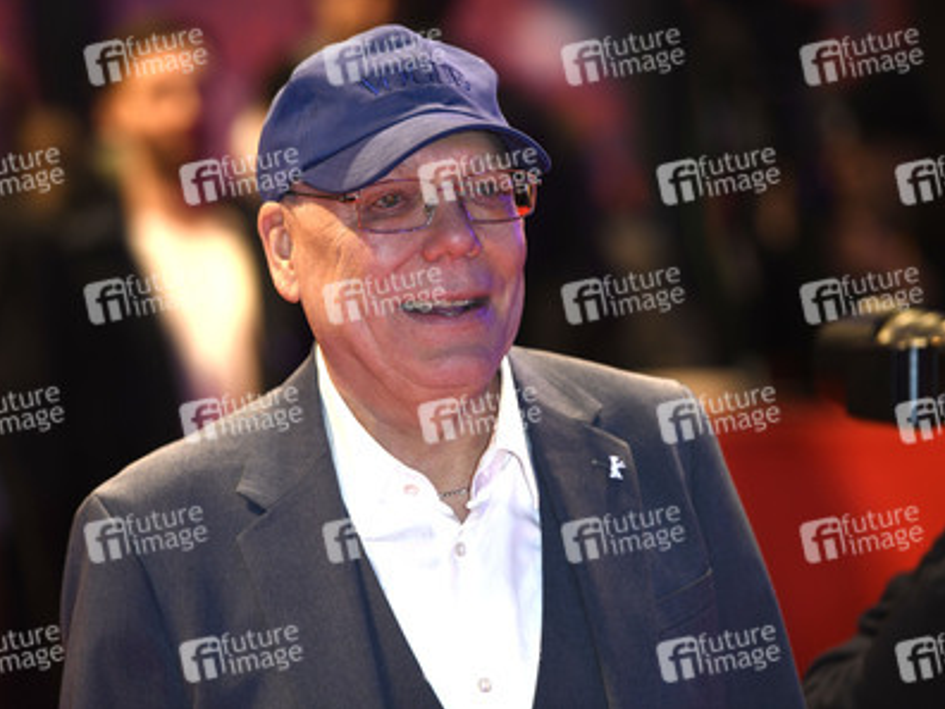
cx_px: 416
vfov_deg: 7.5
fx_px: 5378
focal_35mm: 197
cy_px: 356
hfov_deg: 10.0
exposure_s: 1/200
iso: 800
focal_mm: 180
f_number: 4
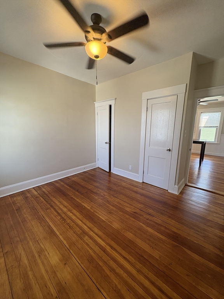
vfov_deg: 102.1
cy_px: 150
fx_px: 121
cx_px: 112
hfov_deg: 85.7
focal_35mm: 14
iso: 125
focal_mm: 2.22
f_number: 2.2
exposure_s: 1/60
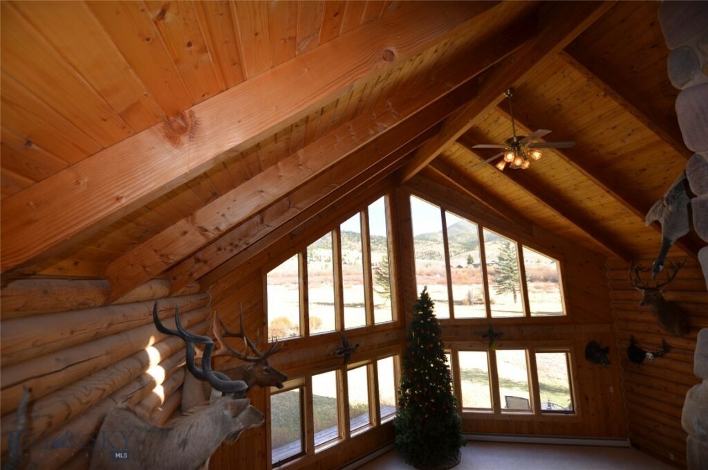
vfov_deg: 77.1
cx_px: 354
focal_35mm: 15
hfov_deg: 100.5
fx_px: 294
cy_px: 235
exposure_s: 1/200
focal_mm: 10
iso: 200
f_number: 3.5
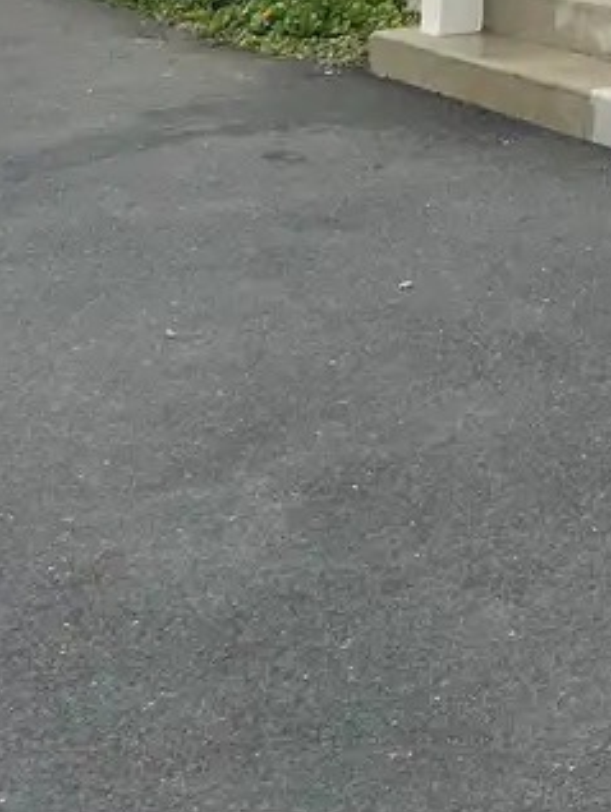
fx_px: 2303
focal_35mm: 98
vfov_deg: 16.7
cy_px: -643
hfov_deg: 13.9
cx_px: 982
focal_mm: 4.2
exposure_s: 1/1416
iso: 32
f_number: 1.6
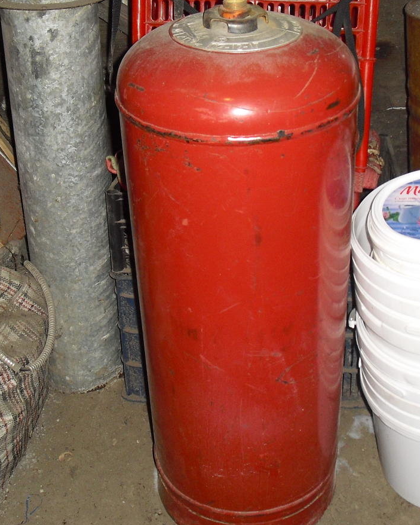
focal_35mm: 56
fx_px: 870
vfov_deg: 33.5
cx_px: 225
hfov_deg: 27.1
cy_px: 227
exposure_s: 1/60
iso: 200
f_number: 3.1
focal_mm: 6.3
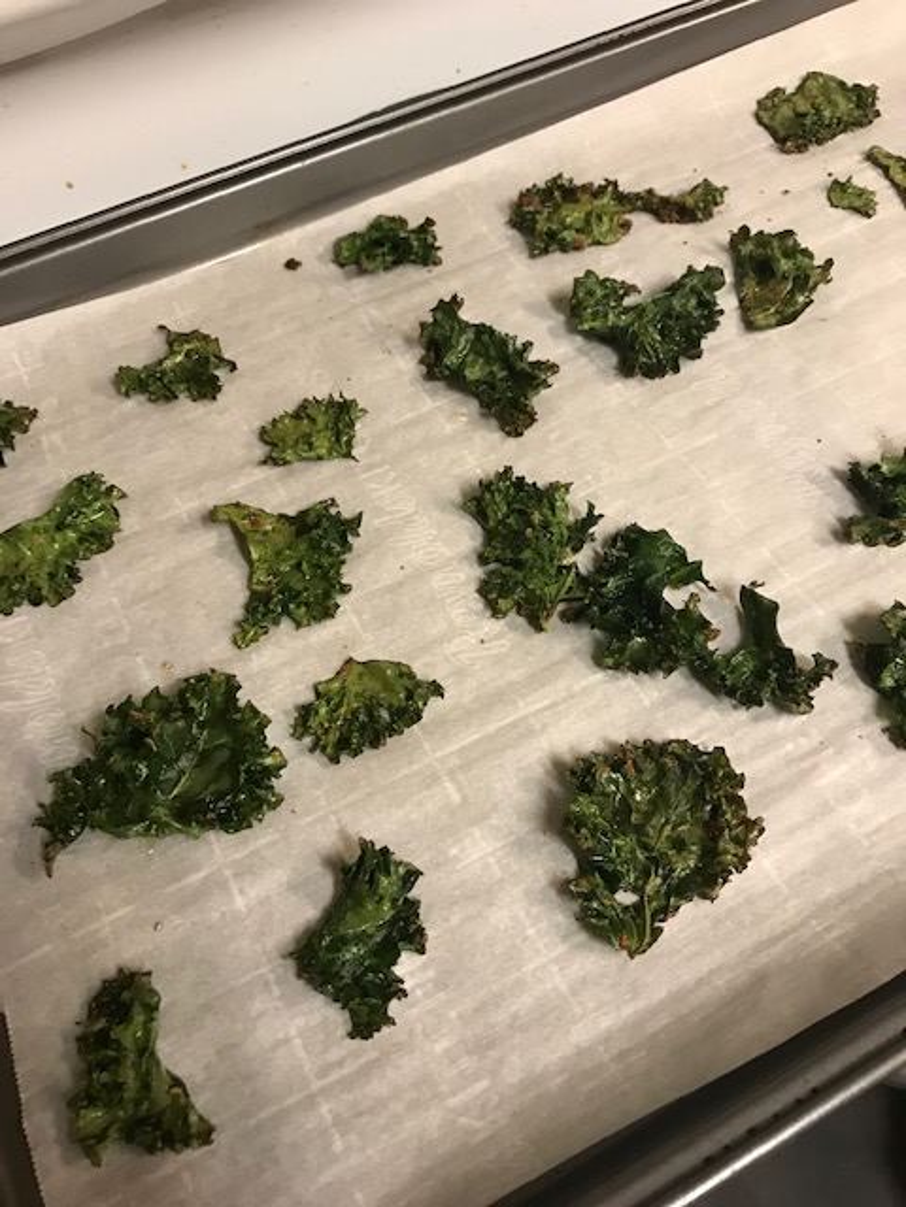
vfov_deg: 63.4
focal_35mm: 28
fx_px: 977
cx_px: 453
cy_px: 604
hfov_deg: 49.7
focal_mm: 3.99
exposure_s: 1/15
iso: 64
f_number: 1.8
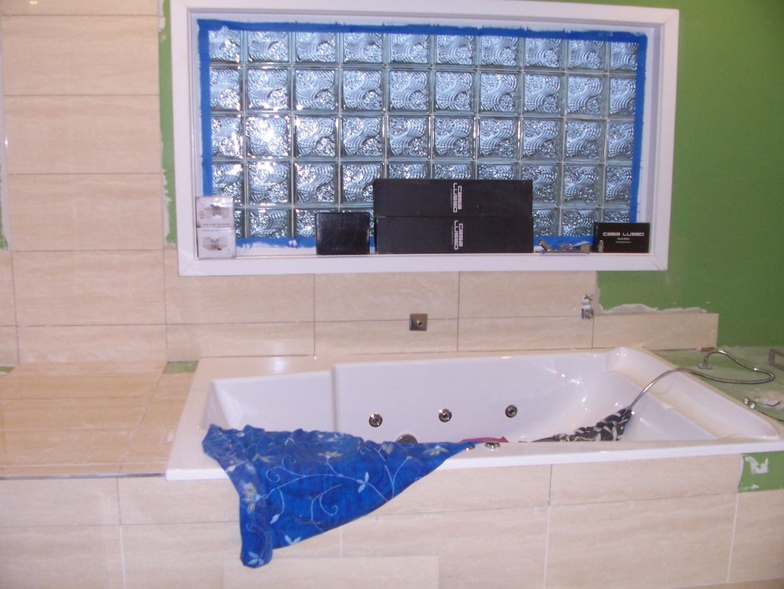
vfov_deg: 40.7
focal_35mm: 35
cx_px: 392
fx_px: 793
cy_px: 294
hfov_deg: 52.6
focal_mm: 6
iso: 140
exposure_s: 1/60
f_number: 2.8
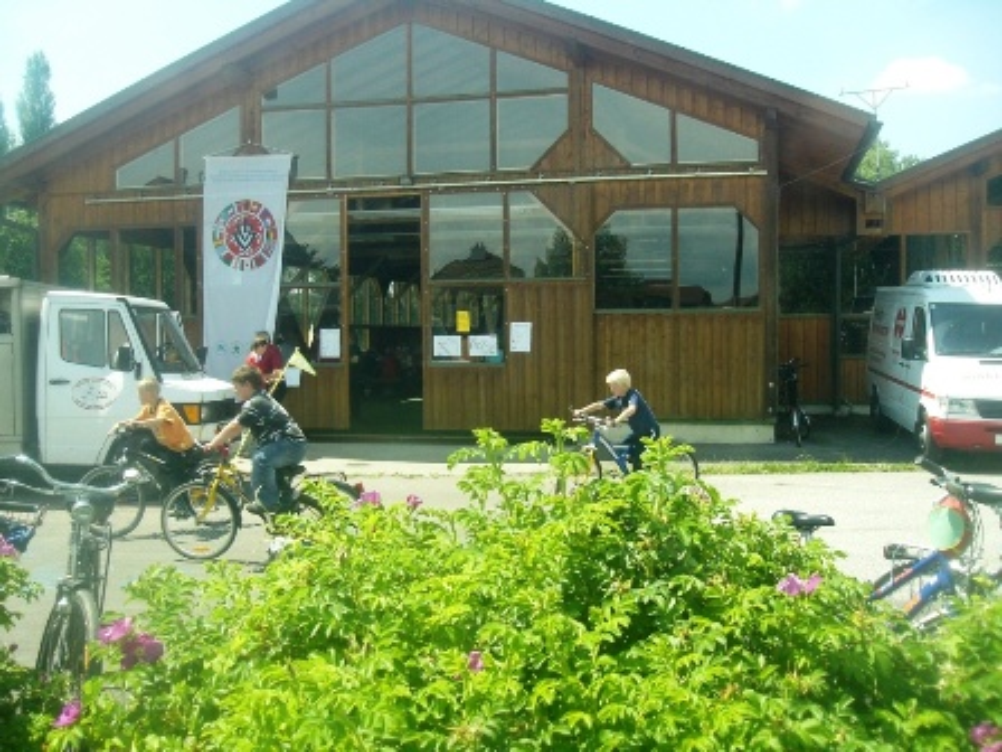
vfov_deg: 37.7
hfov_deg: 49.0
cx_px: 501
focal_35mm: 38
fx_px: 1100
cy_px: 376
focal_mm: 6.3
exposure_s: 1/200
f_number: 3.1
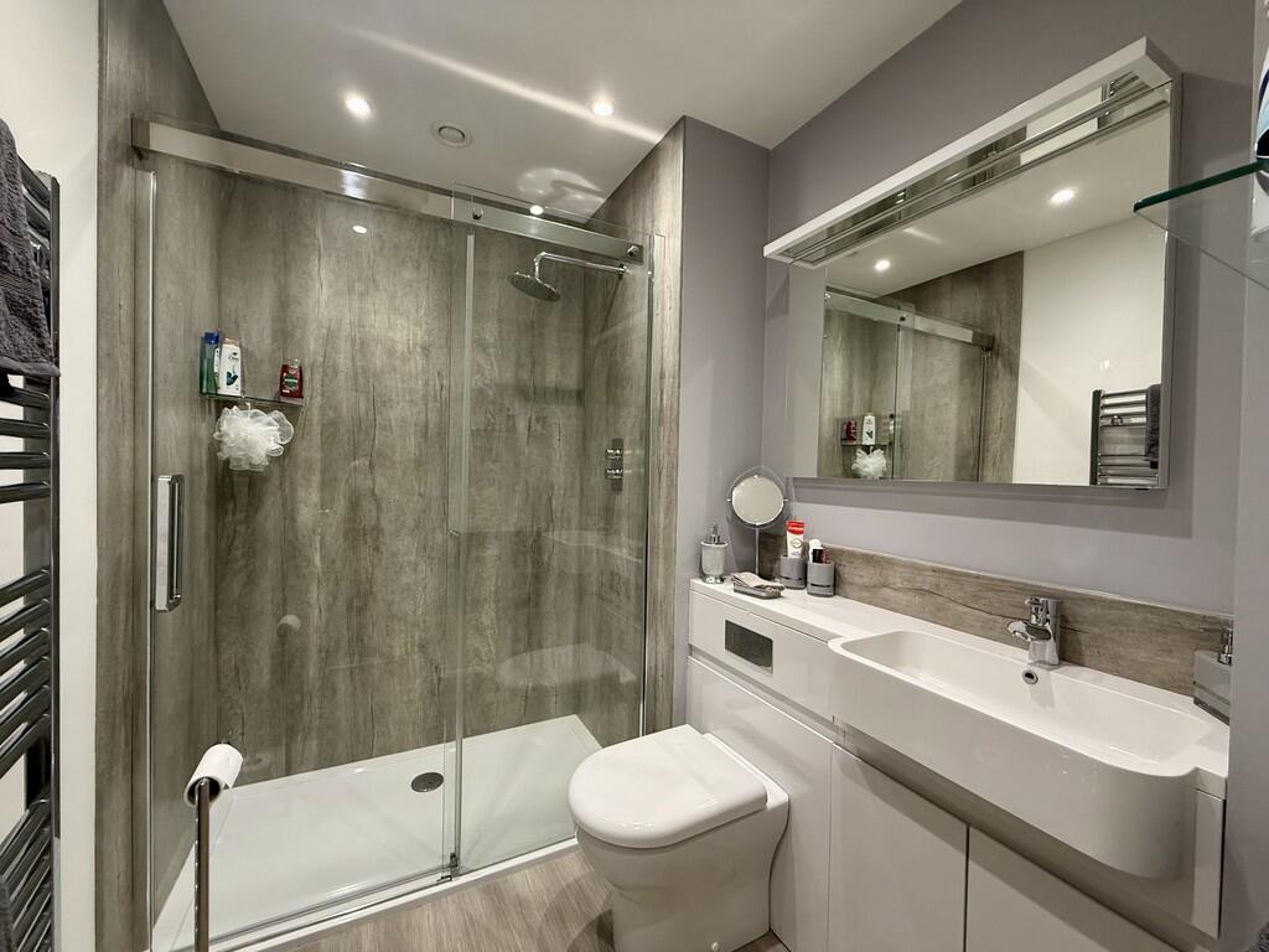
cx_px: 634
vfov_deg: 85.7
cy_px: 476
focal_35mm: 14
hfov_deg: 102.1
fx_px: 513
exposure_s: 1/100
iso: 250
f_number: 2.2
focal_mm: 2.22
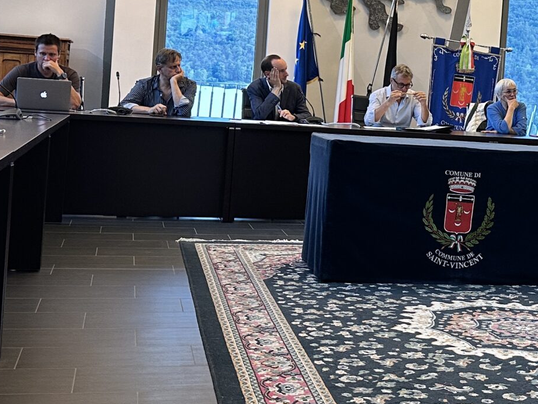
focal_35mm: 67
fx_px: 1041
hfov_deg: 28.1
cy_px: 99
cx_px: 463
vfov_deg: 21.7
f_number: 1.78
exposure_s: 1/50
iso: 125
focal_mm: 6.86
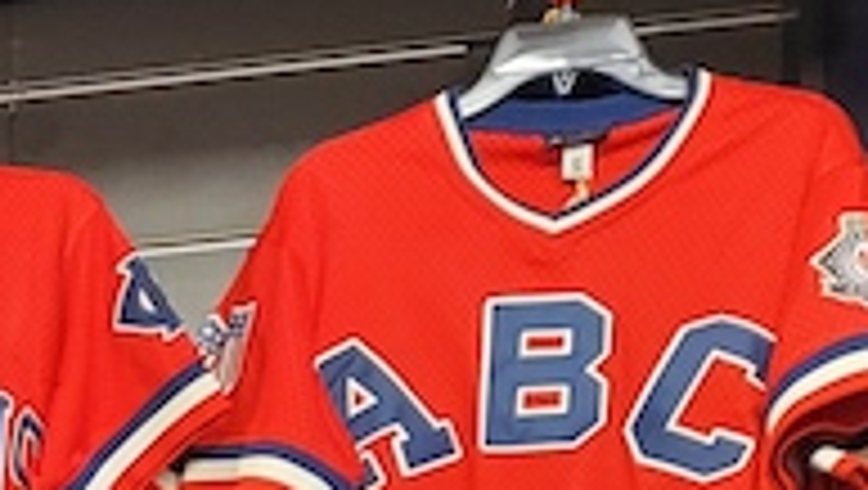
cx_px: -1228
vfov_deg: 6.3
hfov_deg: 10.8
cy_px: 1713
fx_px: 3893
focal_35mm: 169
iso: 200
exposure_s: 1/60
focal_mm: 7
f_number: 1.8
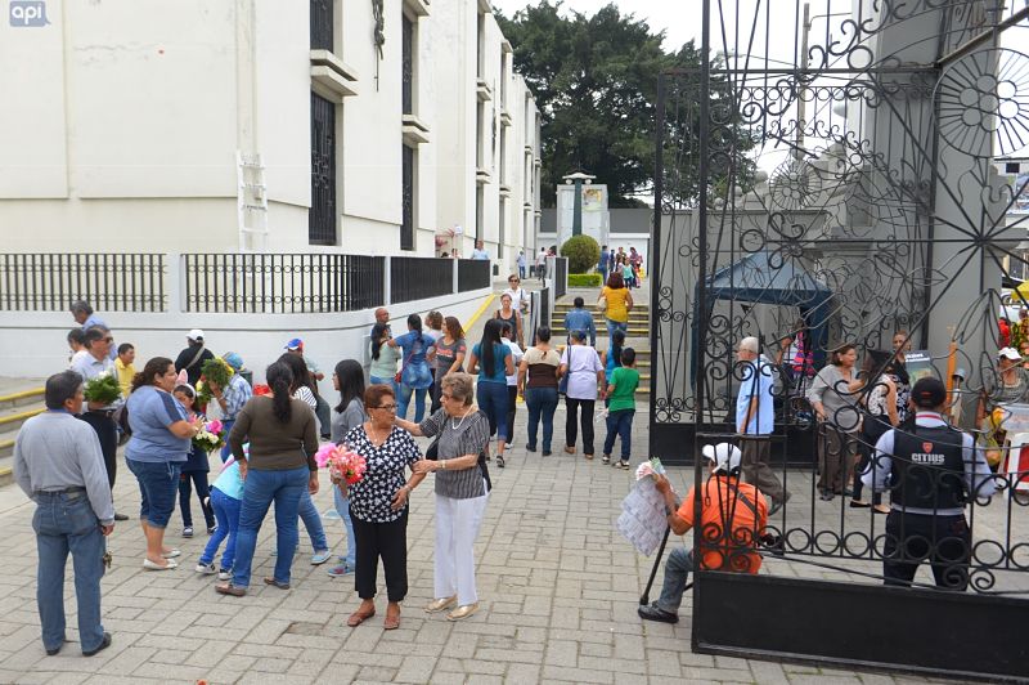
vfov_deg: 41.0
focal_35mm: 32
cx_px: 514
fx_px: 914
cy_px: 342
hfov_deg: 58.8
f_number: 4
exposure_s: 1/320
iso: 100
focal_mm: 32
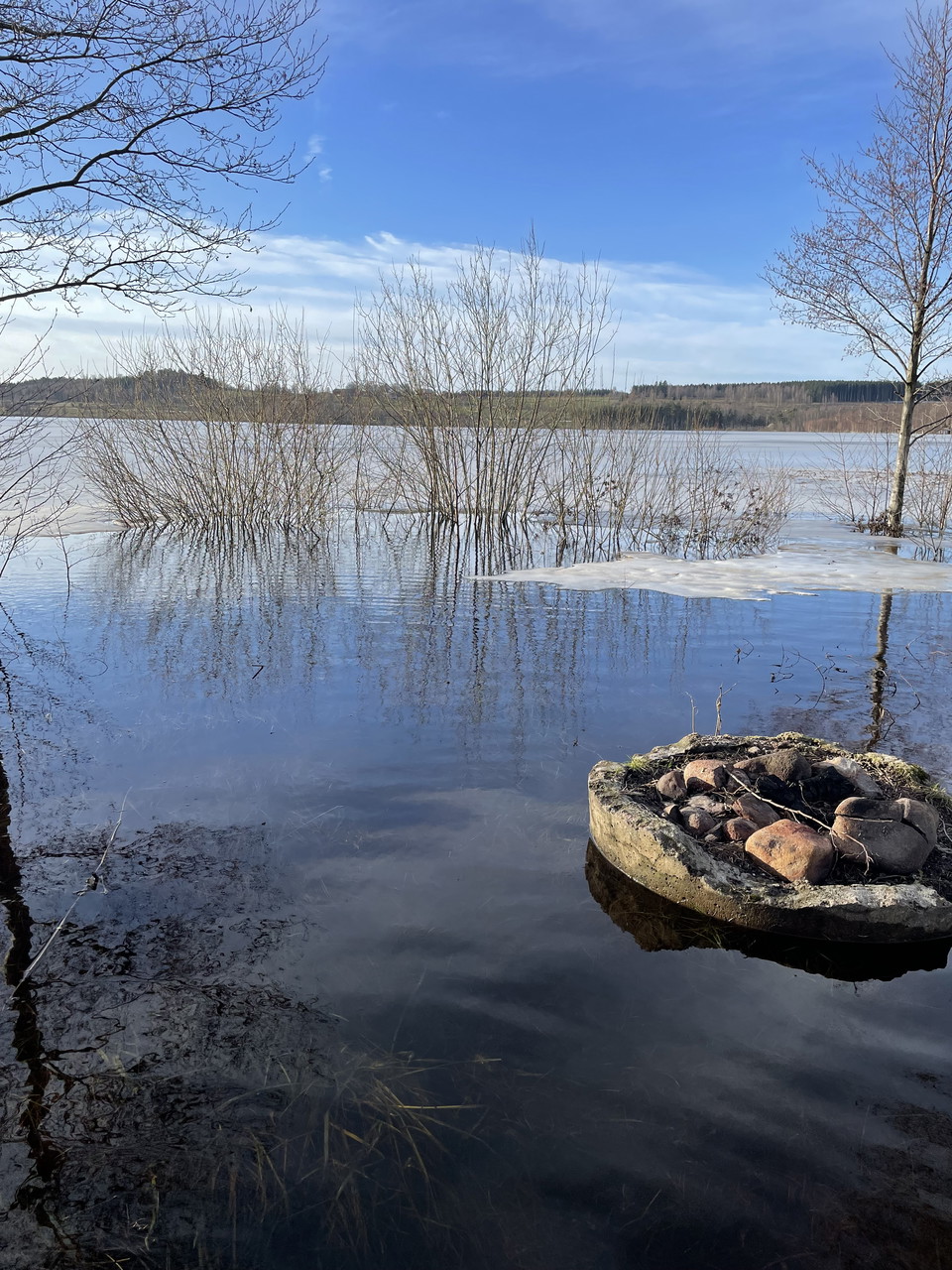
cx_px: 476
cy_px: 635
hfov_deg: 53.1
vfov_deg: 67.3
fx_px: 953
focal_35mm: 26
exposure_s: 1/1795
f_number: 1.6
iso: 32
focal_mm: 4.2
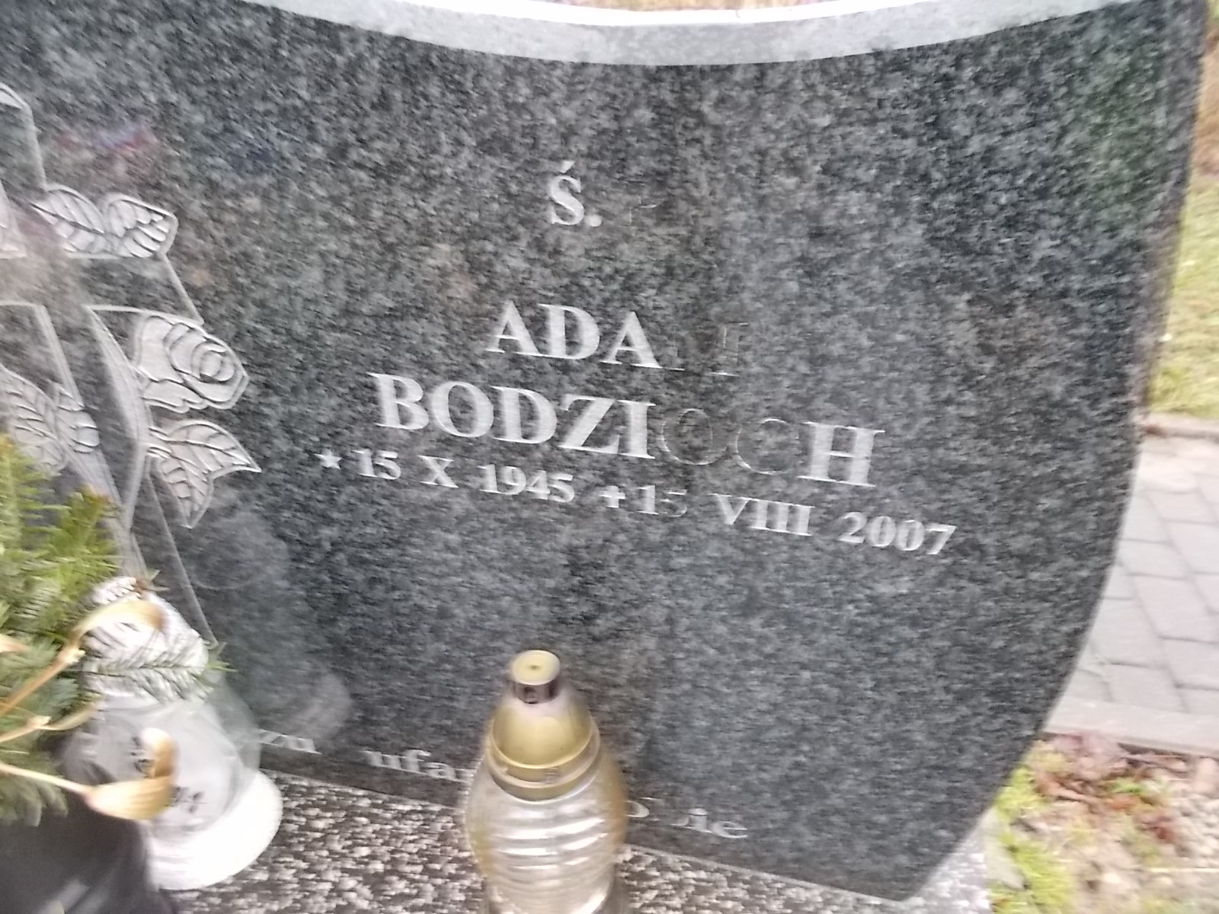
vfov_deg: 53.1
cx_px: 610
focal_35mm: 26
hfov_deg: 67.3
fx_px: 916
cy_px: 457
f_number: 3.2
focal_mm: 4.6
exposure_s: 1/20
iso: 400
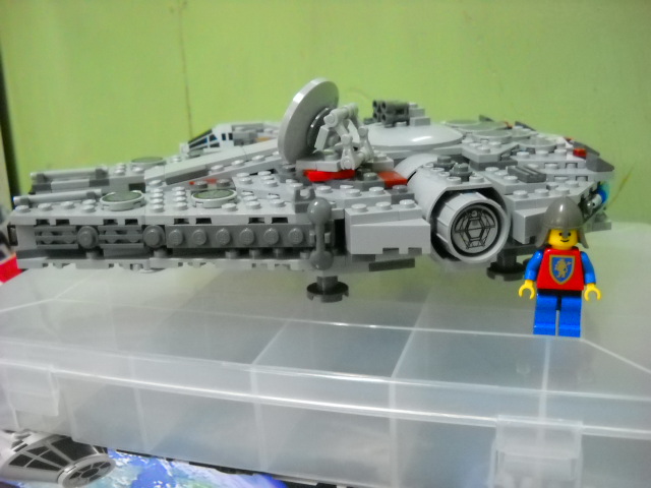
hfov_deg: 45.8
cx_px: 326
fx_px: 771
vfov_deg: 35.1
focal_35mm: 41
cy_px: 244
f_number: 3.1
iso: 800
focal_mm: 6.72
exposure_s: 1/8
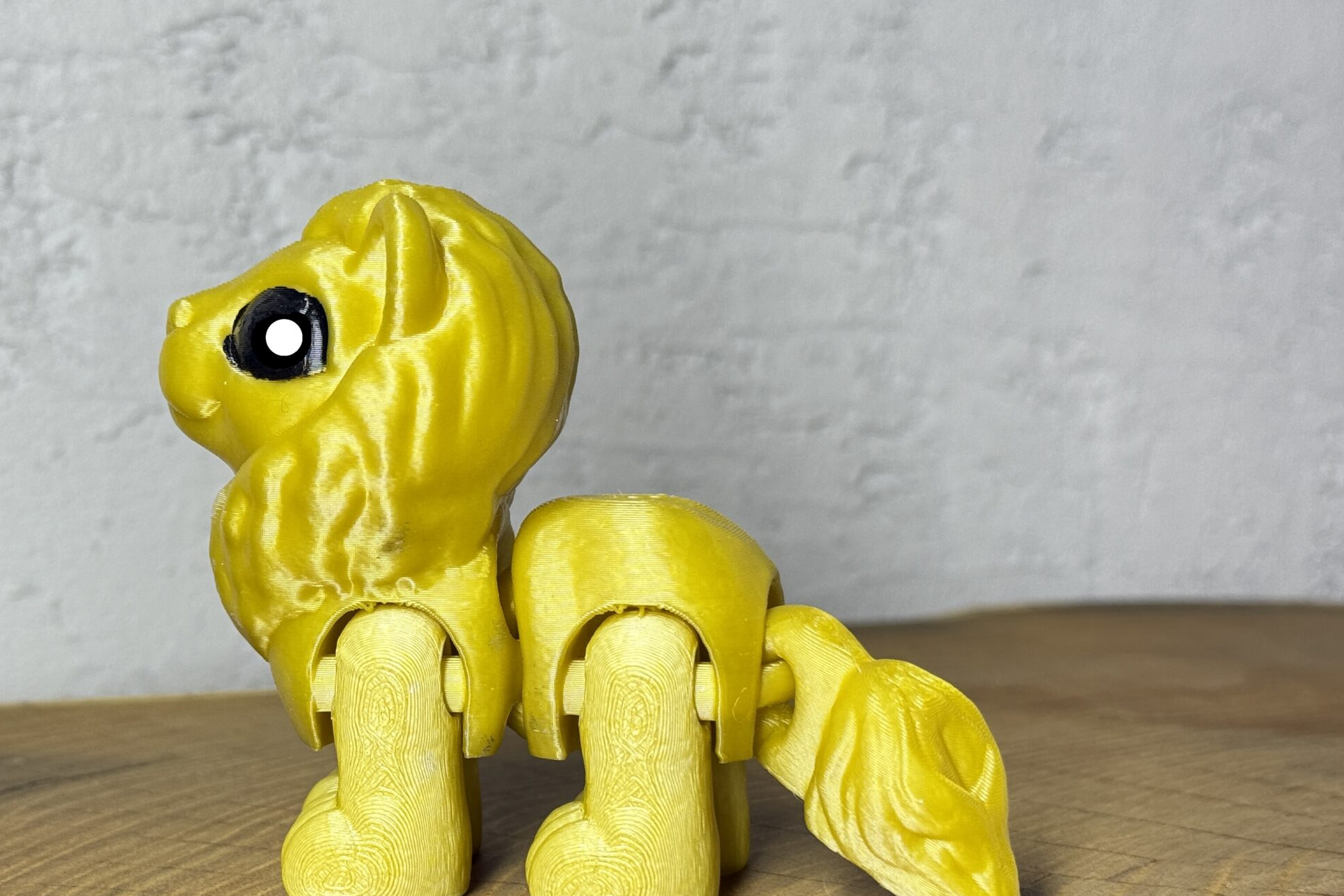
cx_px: 472
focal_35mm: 66
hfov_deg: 30.3
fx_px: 2464
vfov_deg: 20.6
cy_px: 576
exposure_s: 1/239
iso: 80
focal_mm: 6.76
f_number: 1.78
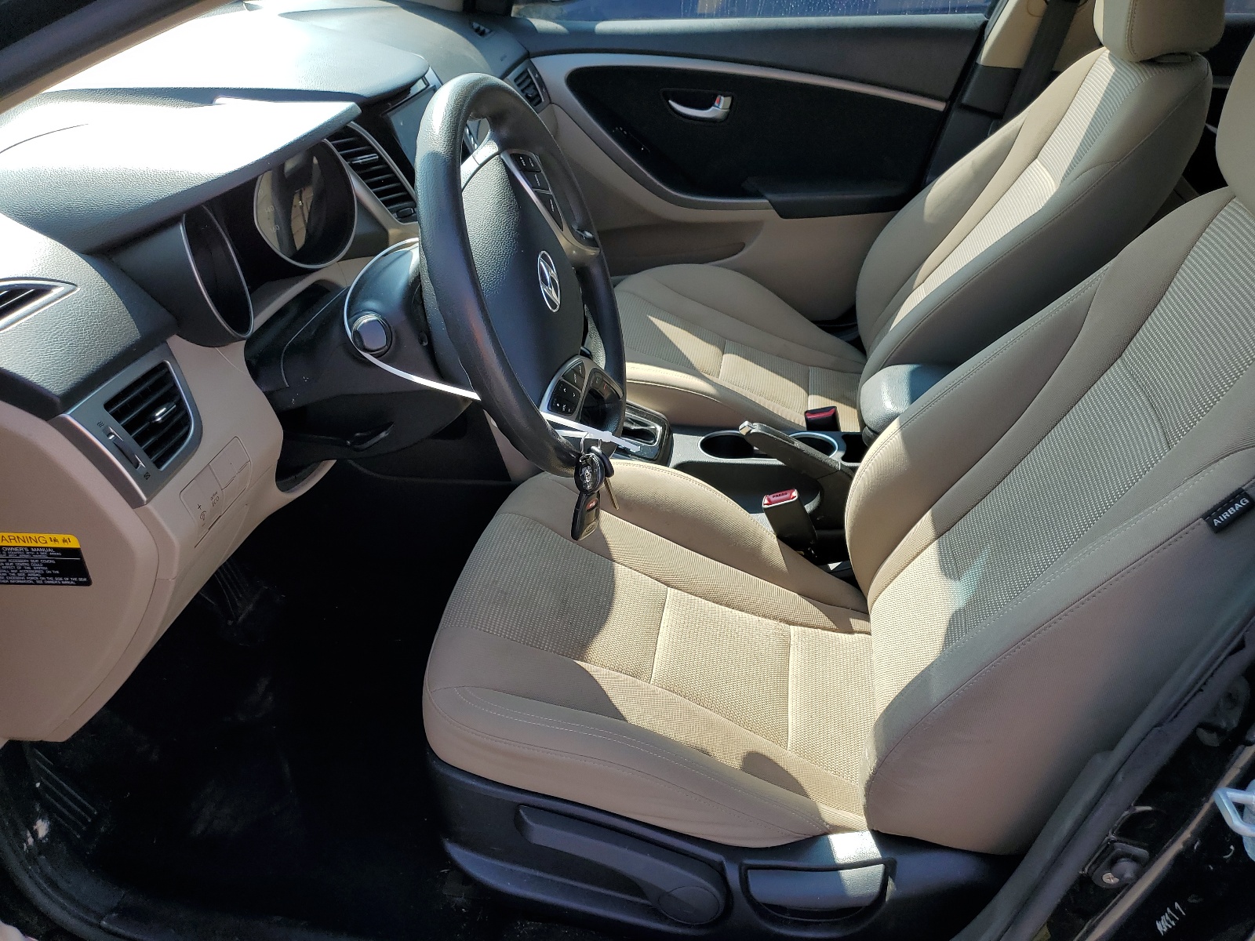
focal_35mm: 26
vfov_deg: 53.1
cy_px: 470
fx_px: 943
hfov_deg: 67.3
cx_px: 628
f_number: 1.5
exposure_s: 1/833
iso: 50
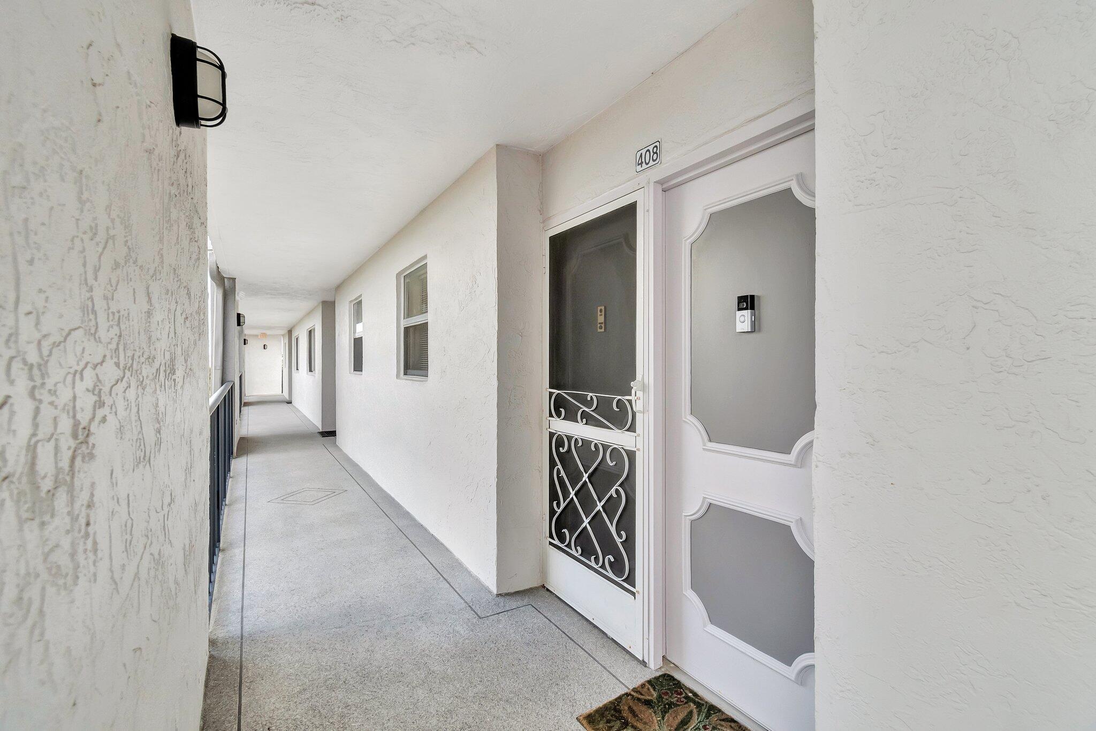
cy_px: 366
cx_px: 548
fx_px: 457
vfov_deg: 77.3
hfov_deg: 100.4
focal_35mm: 15
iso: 1000
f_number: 8
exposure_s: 1/1600
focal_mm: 10
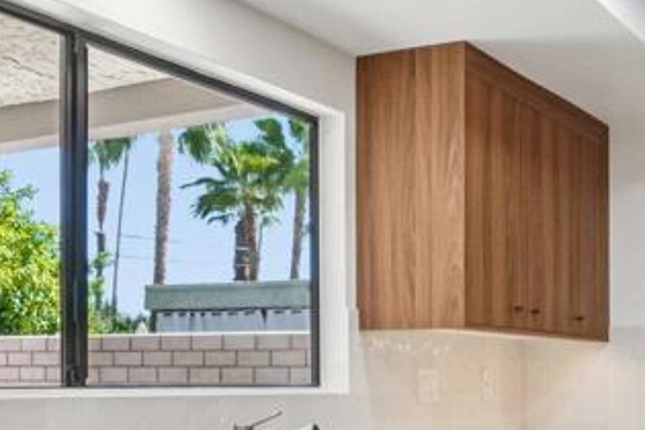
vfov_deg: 25.4
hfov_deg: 35.9
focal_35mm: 52
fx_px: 932
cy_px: 360
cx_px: 579
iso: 3200
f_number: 16
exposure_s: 1/90
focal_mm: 16
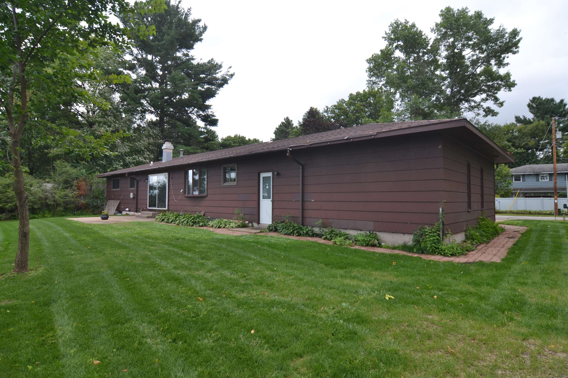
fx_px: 284
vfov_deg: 67.4
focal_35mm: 18
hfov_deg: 90.0
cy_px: 189
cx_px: 284
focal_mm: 12
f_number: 6.3
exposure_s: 1/160
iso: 100
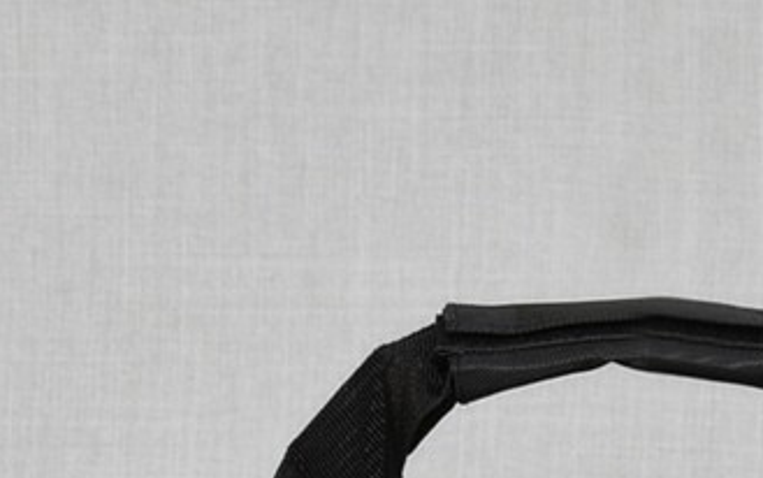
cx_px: 568
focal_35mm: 250
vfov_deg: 5.2
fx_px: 5201
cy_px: 988
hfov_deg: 8.4
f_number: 5.6
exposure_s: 1/60
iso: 100
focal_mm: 42
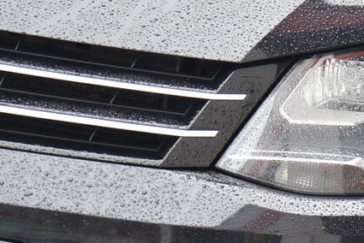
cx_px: 388
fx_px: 2924
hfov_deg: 7.1
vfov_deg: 4.8
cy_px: 79
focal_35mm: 289
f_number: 4
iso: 500
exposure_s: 1/60
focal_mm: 120
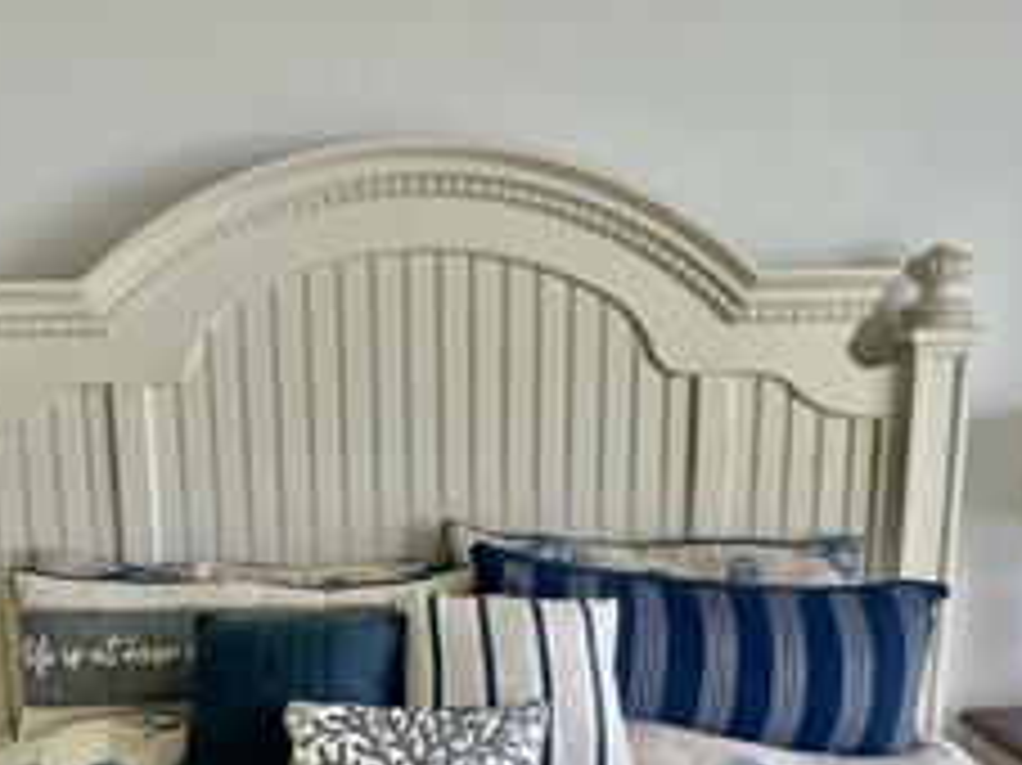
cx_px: 396
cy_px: 662
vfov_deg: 31.6
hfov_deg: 42.7
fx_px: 1298
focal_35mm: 44
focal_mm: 5.1
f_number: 1.6
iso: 64
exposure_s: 1/121
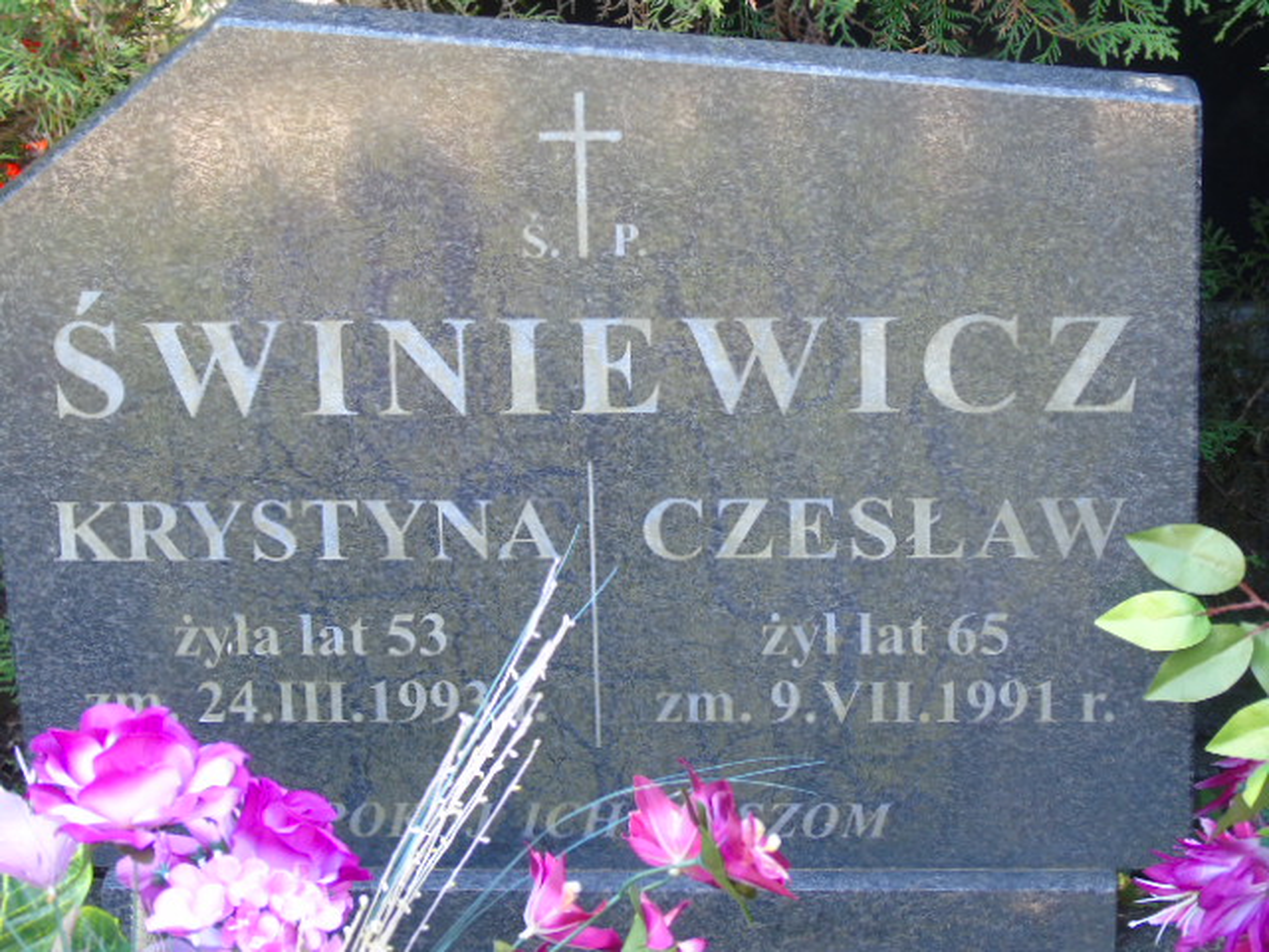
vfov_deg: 13.7
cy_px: 476
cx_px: 634
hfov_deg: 18.2
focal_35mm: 108
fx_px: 3959
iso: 250
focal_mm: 19
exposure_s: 1/30
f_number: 4.4
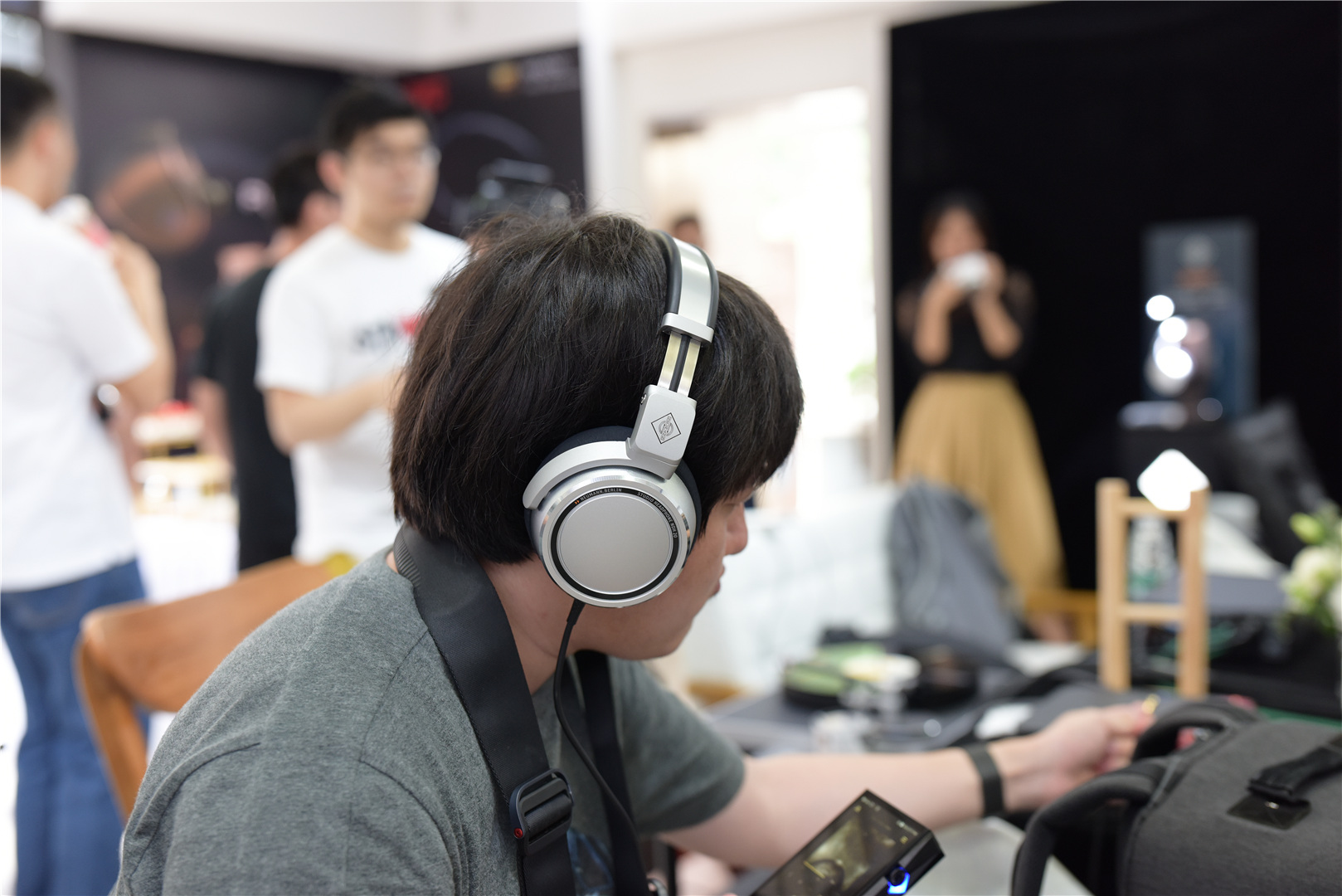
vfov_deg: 33.4
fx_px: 1492
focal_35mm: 40
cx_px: 671
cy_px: 448
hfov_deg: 48.4
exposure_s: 1/100
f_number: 2.5
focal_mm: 40
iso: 800
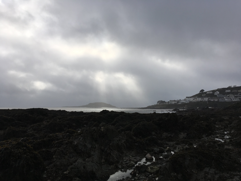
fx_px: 202
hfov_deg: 61.7
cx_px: 120
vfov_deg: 48.2
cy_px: 90
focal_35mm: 29
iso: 25
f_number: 2.2
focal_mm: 4.15
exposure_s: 1/2262
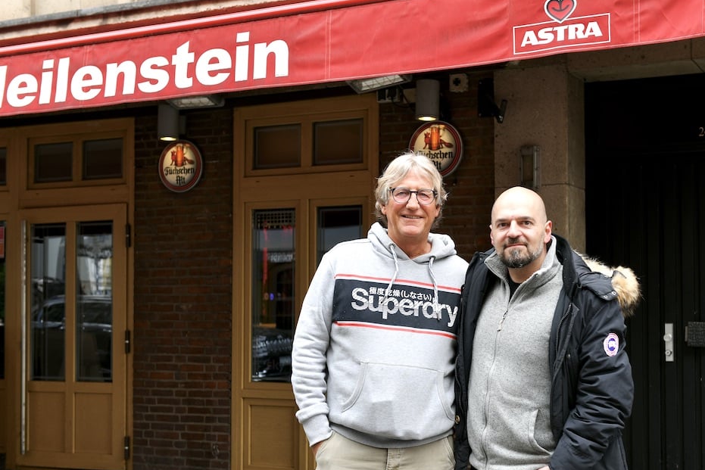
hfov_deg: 44.5
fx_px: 862
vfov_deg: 30.5
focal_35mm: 44
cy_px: 240
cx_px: 327
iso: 80
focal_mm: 40
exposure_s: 1/100
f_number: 4
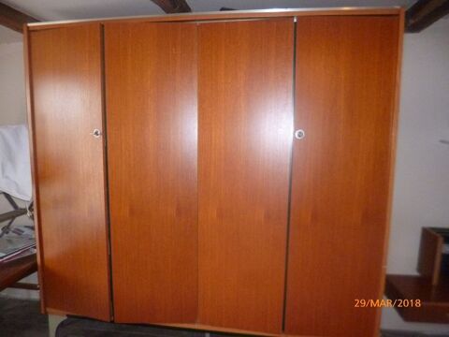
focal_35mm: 24
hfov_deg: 71.6
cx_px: 224
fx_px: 311
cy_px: 168
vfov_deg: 56.8
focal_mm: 4.3
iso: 400
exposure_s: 1/60
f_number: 2.5
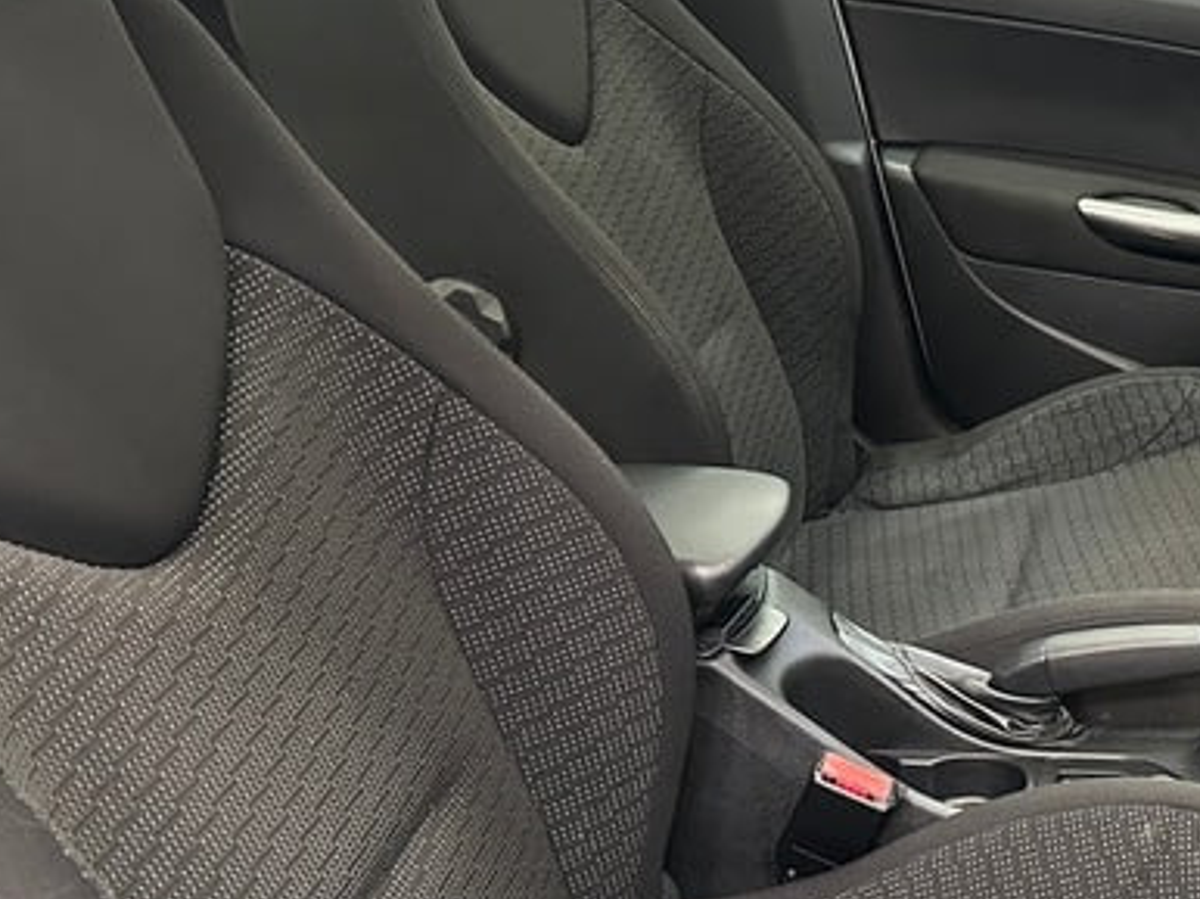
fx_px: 1940
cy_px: 593
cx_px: 1026
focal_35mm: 56
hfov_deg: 33.0
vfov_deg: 25.9
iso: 800
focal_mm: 6.86
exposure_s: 1/33
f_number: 1.78
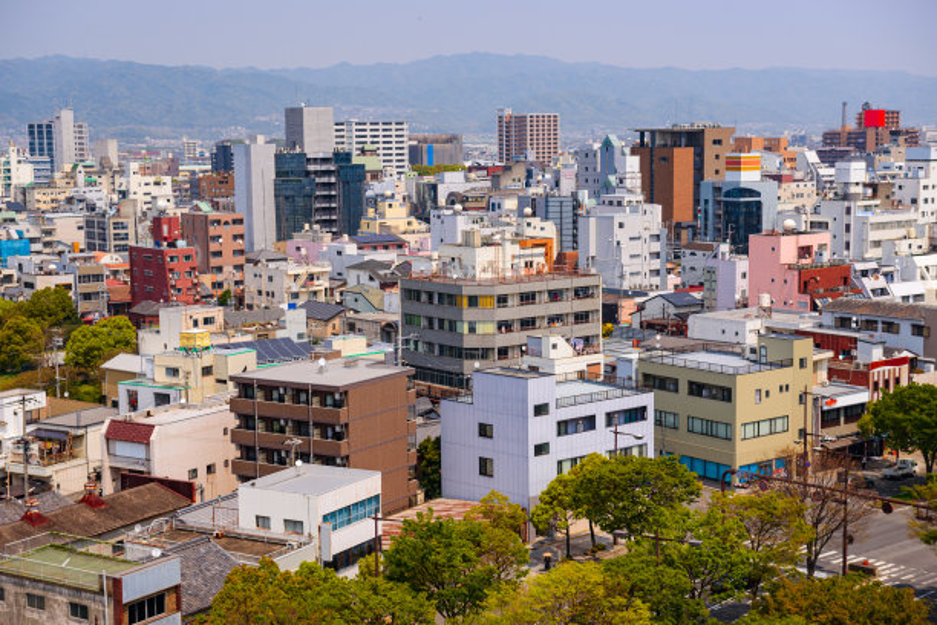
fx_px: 1562
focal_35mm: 60
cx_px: 468
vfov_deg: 22.6
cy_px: 312
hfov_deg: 33.4
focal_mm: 60
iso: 100
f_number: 6.3
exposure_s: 1/200
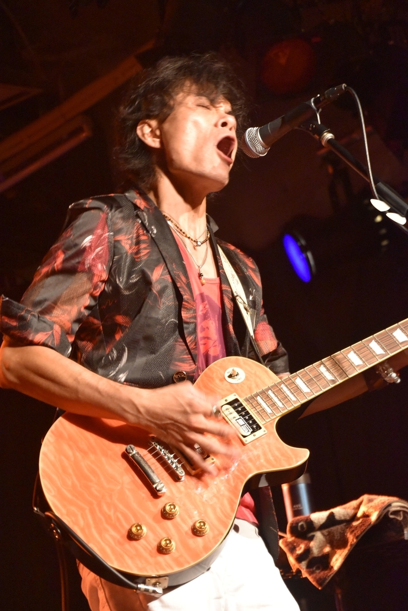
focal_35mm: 105
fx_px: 1782
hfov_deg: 13.1
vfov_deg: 19.4
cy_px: 306
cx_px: 204
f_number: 5.3
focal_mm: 70
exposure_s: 1/60
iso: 5000
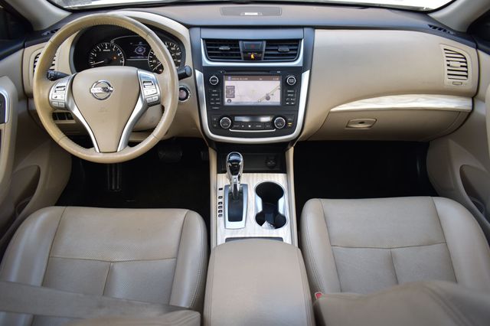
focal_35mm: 27
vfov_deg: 47.9
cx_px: 245
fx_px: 367
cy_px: 163
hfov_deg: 67.4
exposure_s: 1/100
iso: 200
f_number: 3.5
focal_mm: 18
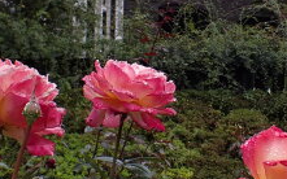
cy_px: 54
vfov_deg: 18.0
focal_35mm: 72
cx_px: 199
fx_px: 563
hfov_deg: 28.4
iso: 100
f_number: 3.2
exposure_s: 1/320
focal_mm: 5.4
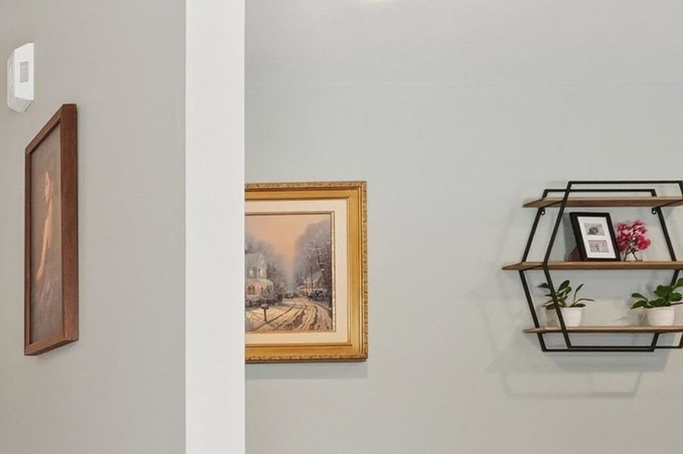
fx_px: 1075
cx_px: -272
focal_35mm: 57
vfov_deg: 23.0
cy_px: 437
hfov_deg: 27.4
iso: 800
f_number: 7.1
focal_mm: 11
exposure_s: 1/500
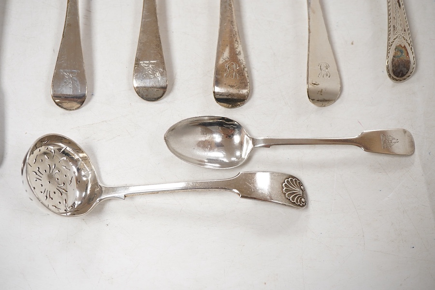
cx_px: 218
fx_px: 544
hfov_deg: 43.6
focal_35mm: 45
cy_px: 145
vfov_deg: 29.9
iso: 1250
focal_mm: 30
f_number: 8
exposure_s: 1/125
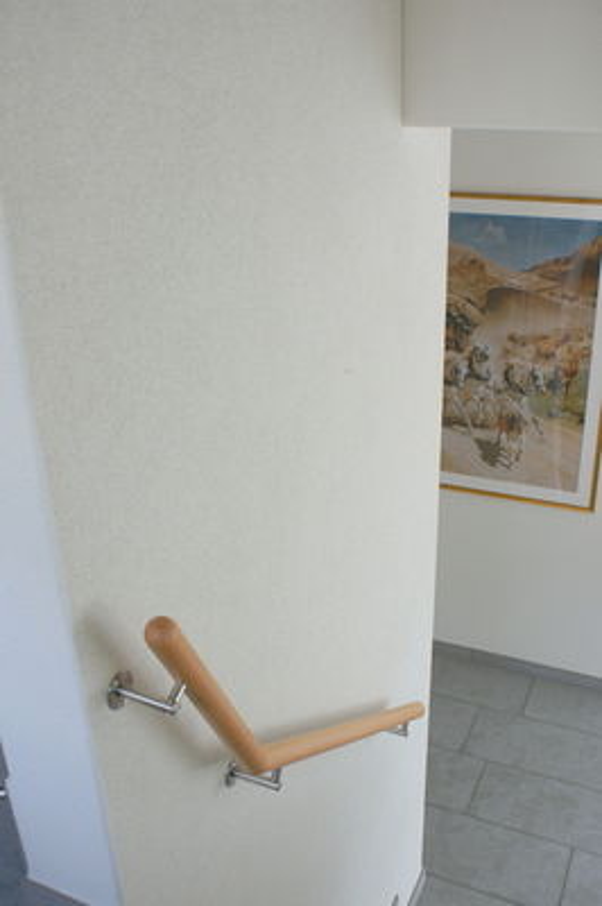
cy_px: 453
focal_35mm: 36
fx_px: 904
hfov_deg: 36.8
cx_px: 301
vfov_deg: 53.2
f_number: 5.6
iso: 100
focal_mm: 24
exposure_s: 1/50
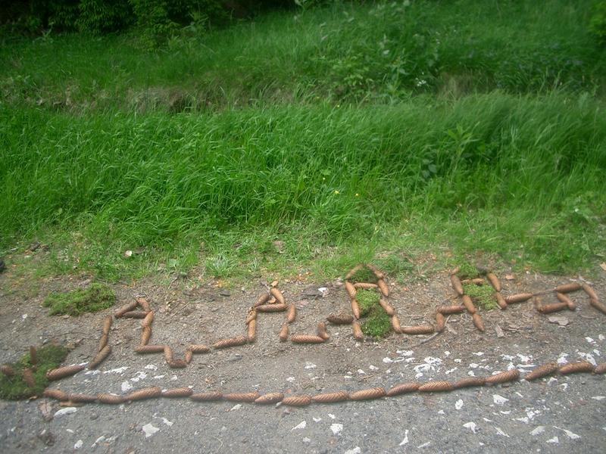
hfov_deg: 52.6
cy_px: 227
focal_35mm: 35
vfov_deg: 40.7
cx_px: 303
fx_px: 613
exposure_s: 1/200
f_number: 2.6
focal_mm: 5.8
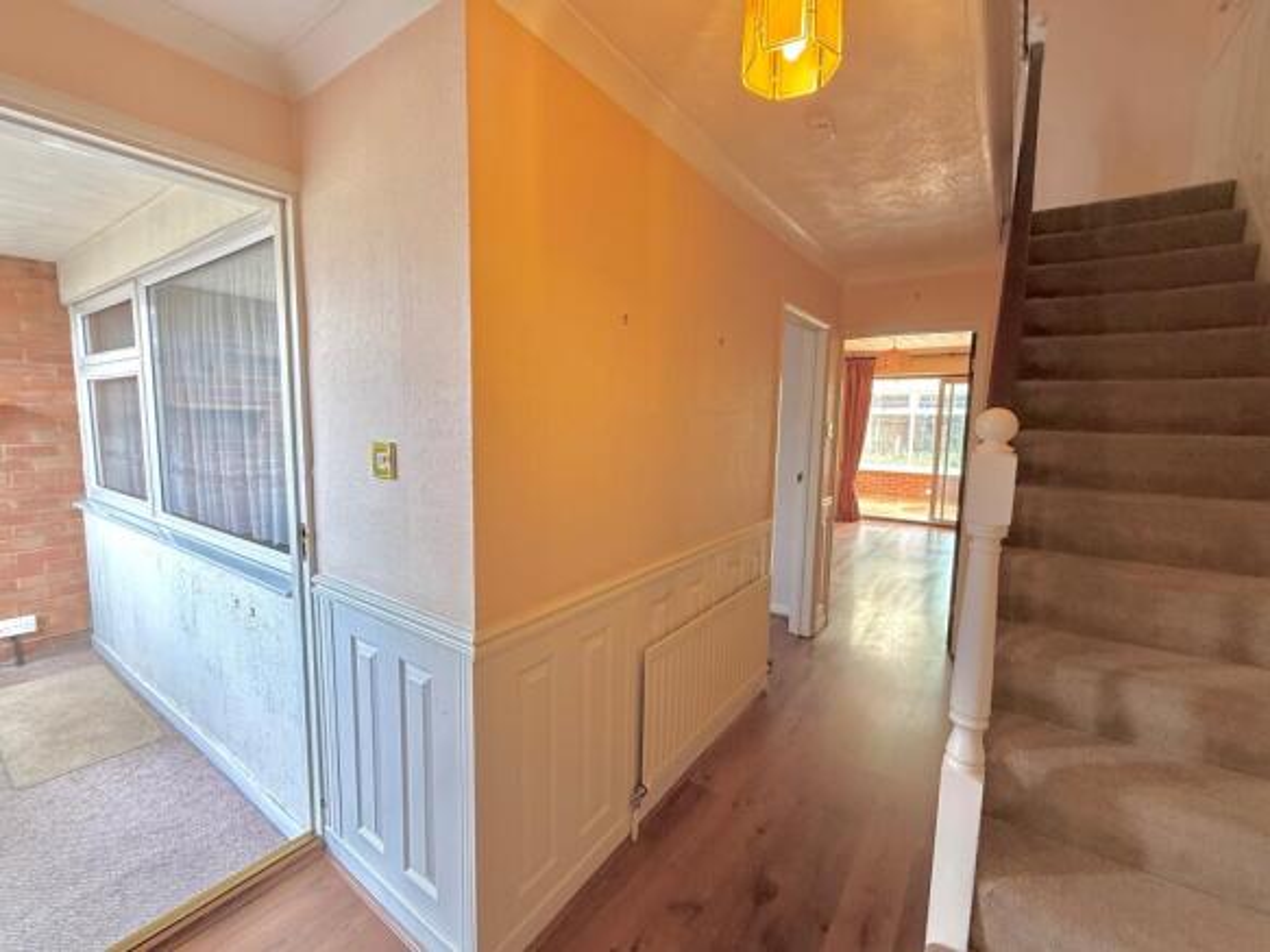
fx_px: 514
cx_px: 635
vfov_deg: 85.7
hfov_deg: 102.1
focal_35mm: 14
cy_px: 476
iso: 125
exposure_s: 1/100
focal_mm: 2.22
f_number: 2.2
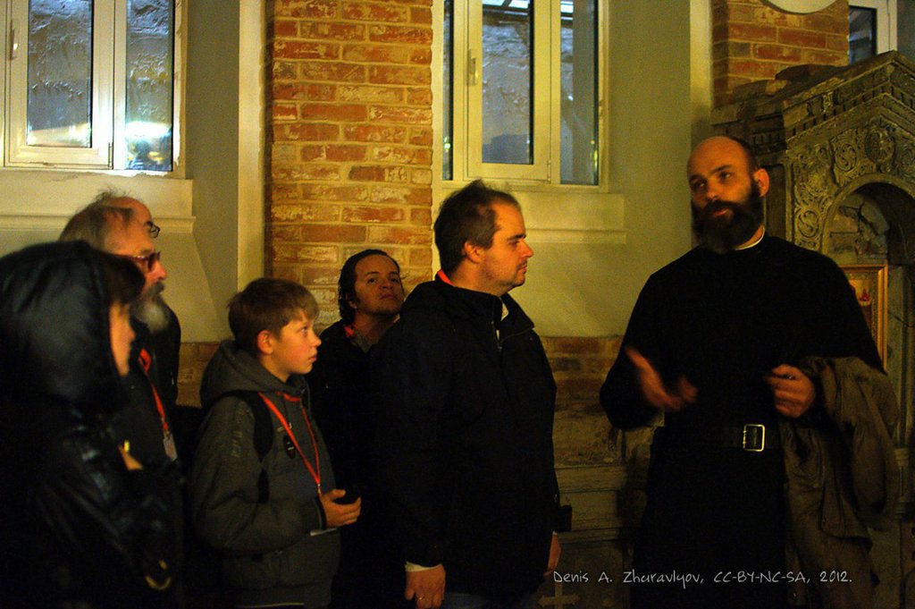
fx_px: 1333
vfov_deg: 25.7
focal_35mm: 52
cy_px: 304
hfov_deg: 37.9
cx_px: 458
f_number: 2
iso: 800
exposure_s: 1/15
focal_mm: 35
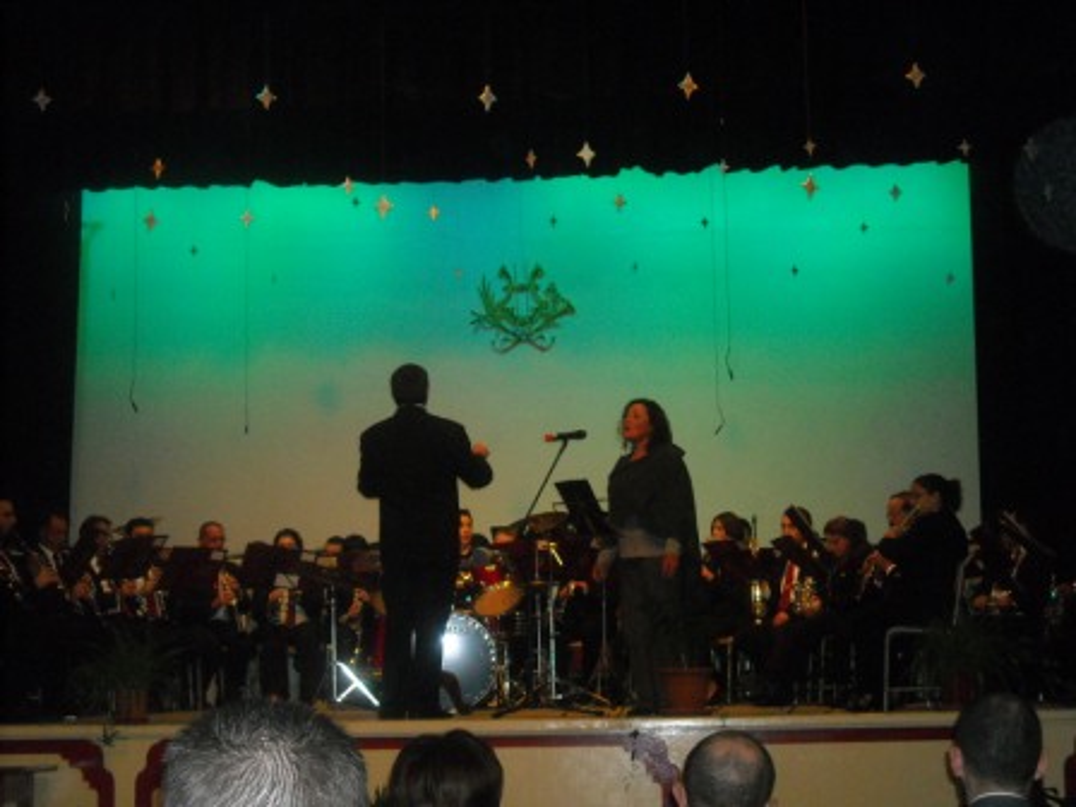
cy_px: 404
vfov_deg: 21.6
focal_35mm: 68
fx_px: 2114
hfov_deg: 28.6
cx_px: 538
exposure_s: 1/125
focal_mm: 11.02
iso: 541
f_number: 3.7
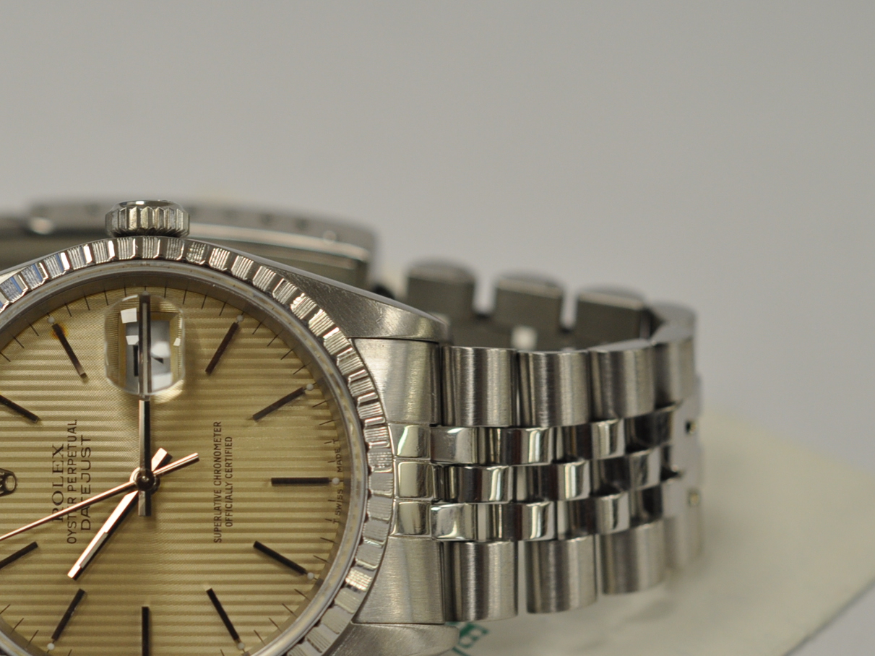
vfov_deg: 9.7
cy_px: 501
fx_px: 3867
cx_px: 150
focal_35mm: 153
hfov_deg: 12.8
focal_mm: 60
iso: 400
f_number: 5.6
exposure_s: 1/125
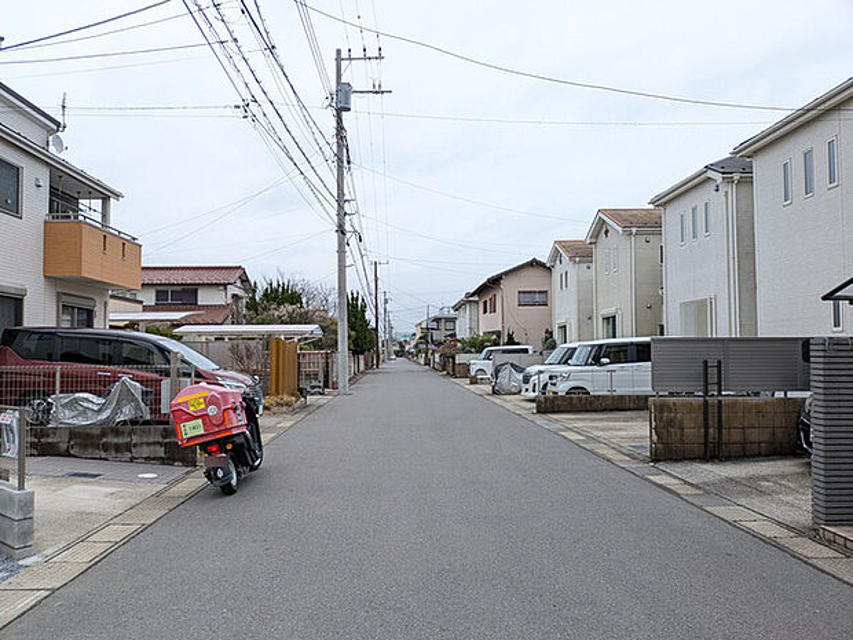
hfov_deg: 71.6
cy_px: 320
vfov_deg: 56.8
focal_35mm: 24
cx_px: 426
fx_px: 591
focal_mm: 4.53
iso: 39
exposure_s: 1/912
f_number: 1.7
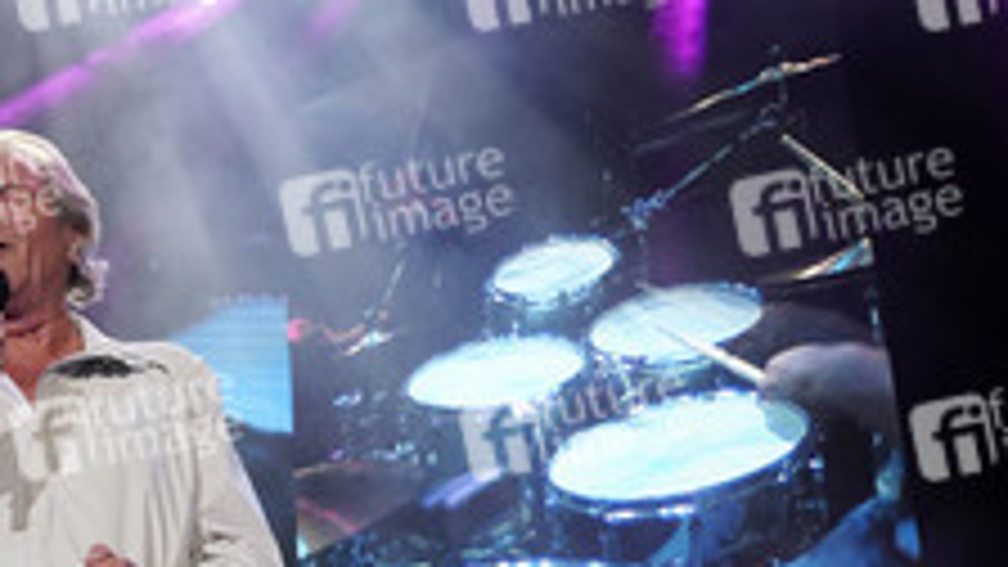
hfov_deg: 25.3
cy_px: 315
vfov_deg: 15.1
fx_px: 2138
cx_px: 7
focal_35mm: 80
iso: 1600
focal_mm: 38
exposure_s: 1/320
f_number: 5.6
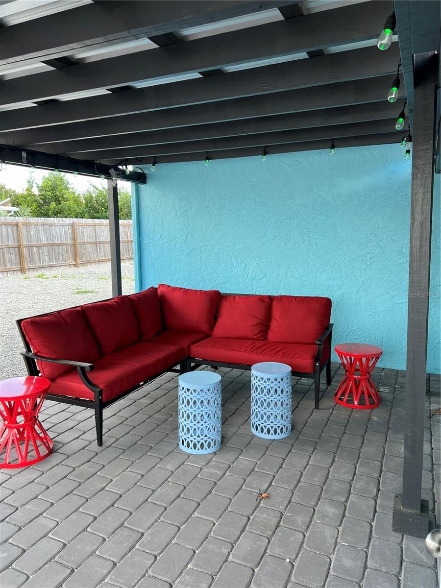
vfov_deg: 67.3
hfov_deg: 53.1
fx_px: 442
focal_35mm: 26
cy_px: 294
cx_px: 220
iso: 40
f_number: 1.5
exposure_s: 1/164
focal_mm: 5.7
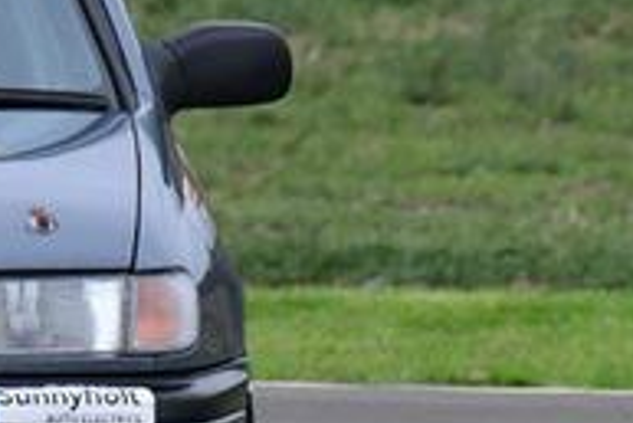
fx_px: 54829
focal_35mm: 3116
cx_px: -387
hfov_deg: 0.7
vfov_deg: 0.4
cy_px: 207
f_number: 10
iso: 2500
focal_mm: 500
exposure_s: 1/640
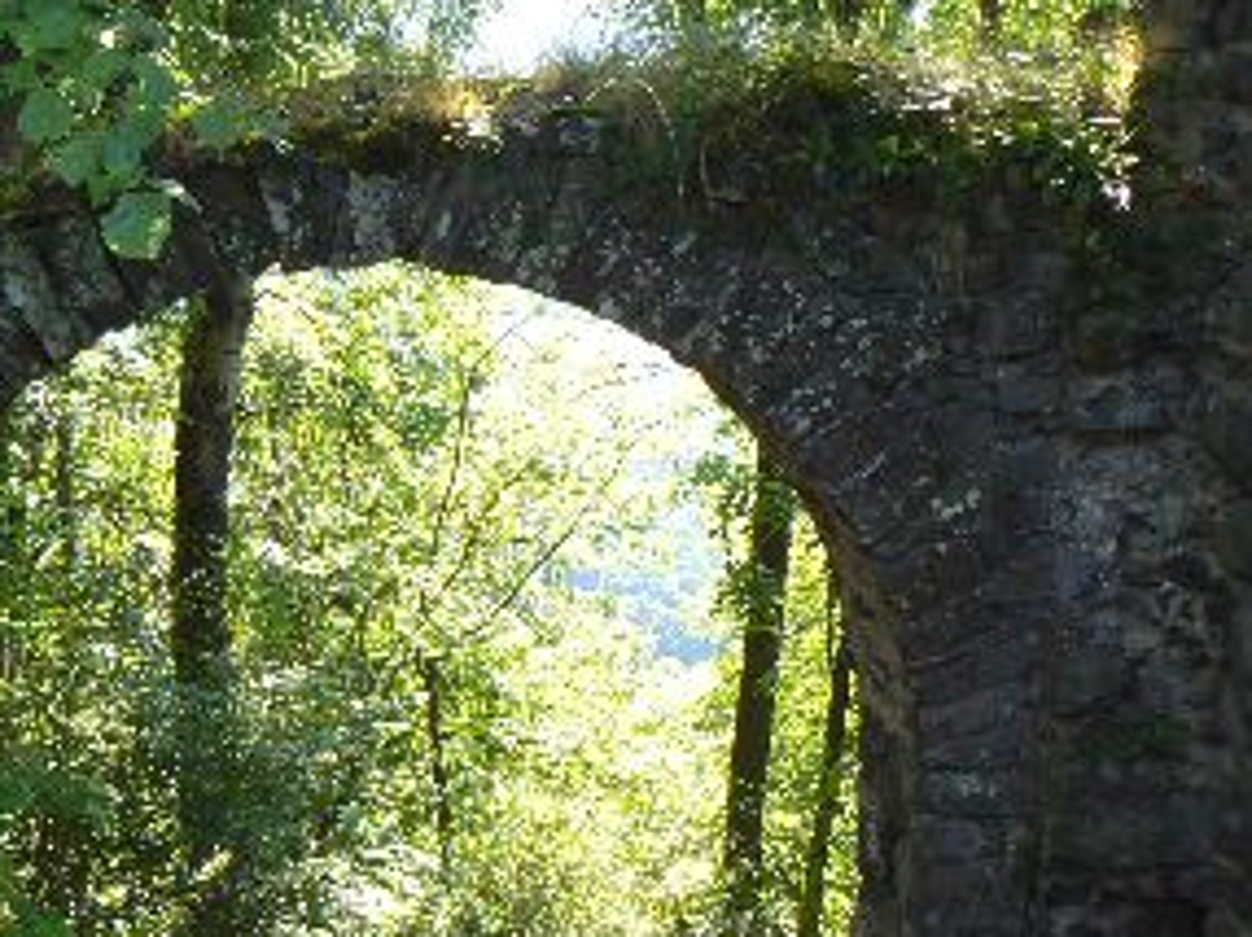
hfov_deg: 30.2
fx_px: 2277
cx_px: 289
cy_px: 742
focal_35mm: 63
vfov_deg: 22.9
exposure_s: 1/125
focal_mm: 6
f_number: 5.6
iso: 200
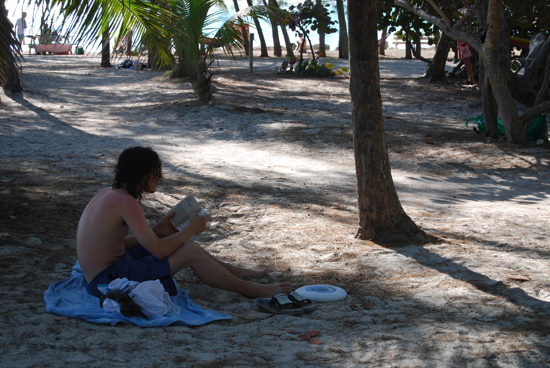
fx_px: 1262
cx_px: 275
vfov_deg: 16.6
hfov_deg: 24.6
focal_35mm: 82
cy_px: 184
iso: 100
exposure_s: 1/125
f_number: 5.6
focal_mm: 55
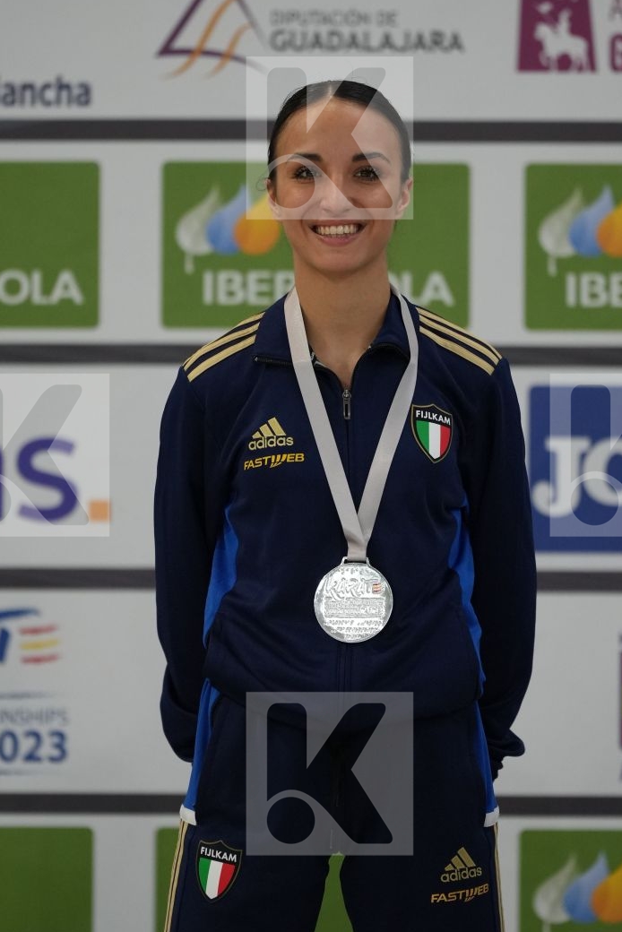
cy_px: 455
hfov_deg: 4.0
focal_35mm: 346
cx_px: 330
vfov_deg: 6.0
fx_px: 8961
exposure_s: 1/500
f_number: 2.8
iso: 1600
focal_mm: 200
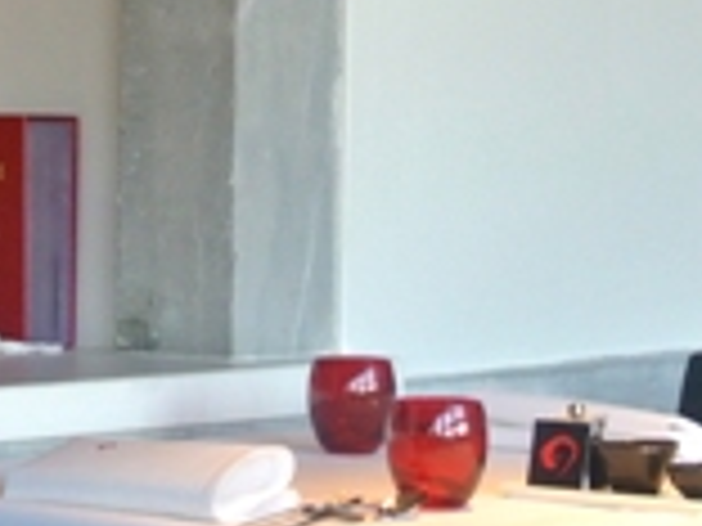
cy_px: 99
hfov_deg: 11.1
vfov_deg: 8.3
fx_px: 3610
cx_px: 130
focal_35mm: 178
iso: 640
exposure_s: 1/60
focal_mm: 16.9
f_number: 4.5
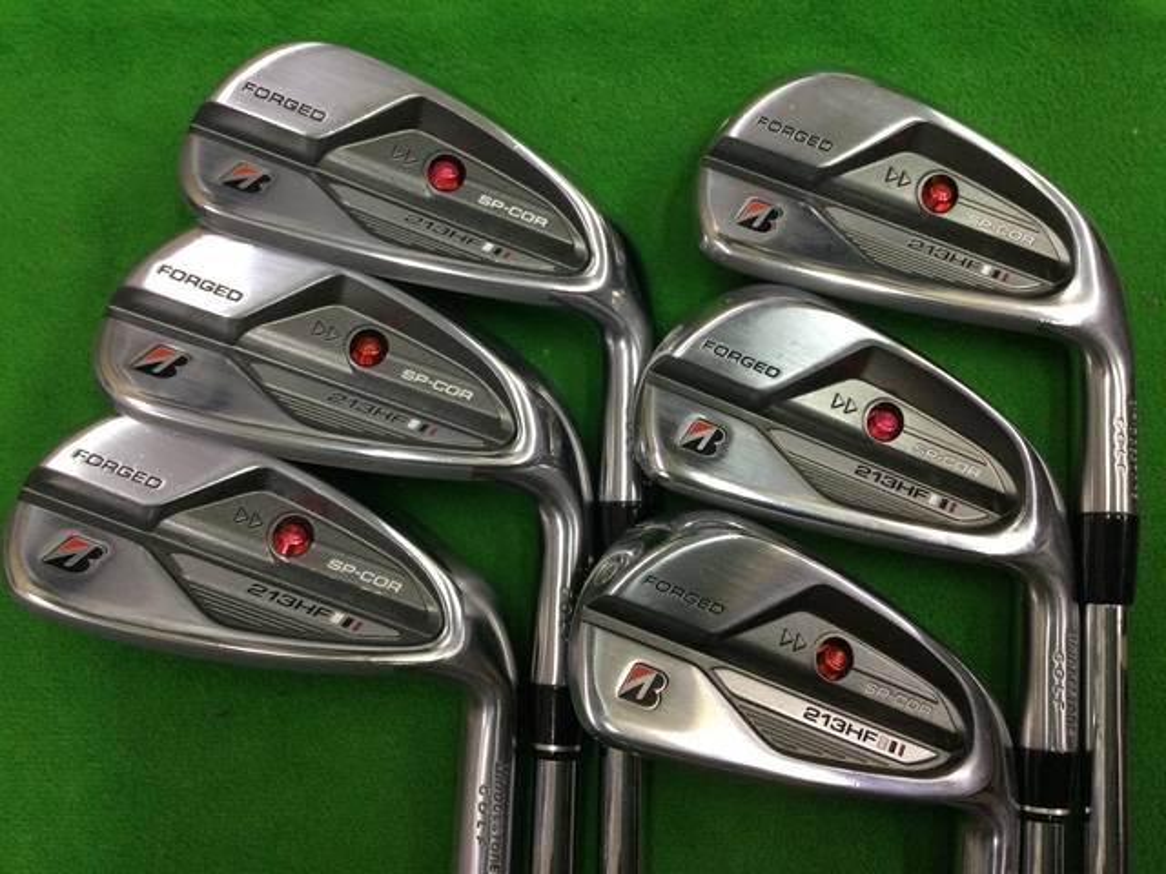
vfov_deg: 45.4
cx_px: 583
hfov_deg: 58.4
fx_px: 1044
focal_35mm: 31
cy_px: 437
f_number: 2.4
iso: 64
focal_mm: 3.3
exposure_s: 1/30
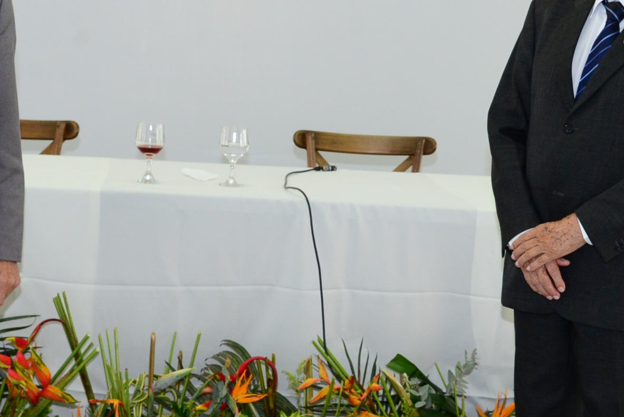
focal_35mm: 89
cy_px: 163
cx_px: 359
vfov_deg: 15.4
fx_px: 1543
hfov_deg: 22.8
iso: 2000
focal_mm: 35
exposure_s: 1/125
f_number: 6.3
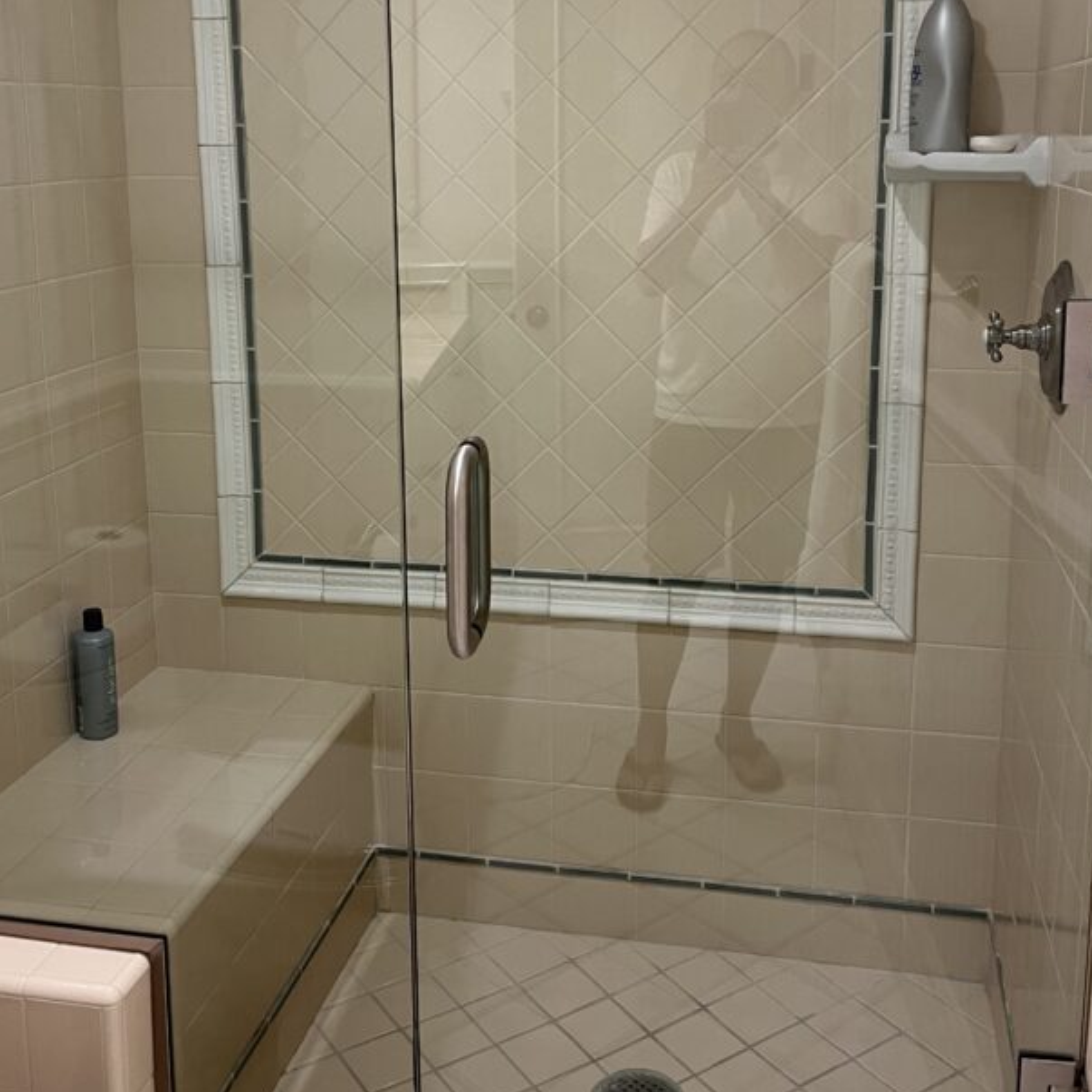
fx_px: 1392
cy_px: 375
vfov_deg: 42.3
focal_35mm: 39
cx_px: 507
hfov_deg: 42.8
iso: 125
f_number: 1.6
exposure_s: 1/60
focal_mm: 5.1
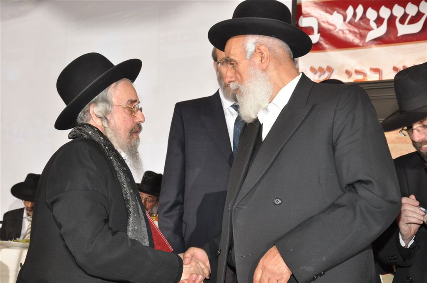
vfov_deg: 23.7
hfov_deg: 35.1
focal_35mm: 57
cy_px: 142
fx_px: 675
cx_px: 214
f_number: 8
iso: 800
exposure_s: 1/60
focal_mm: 38
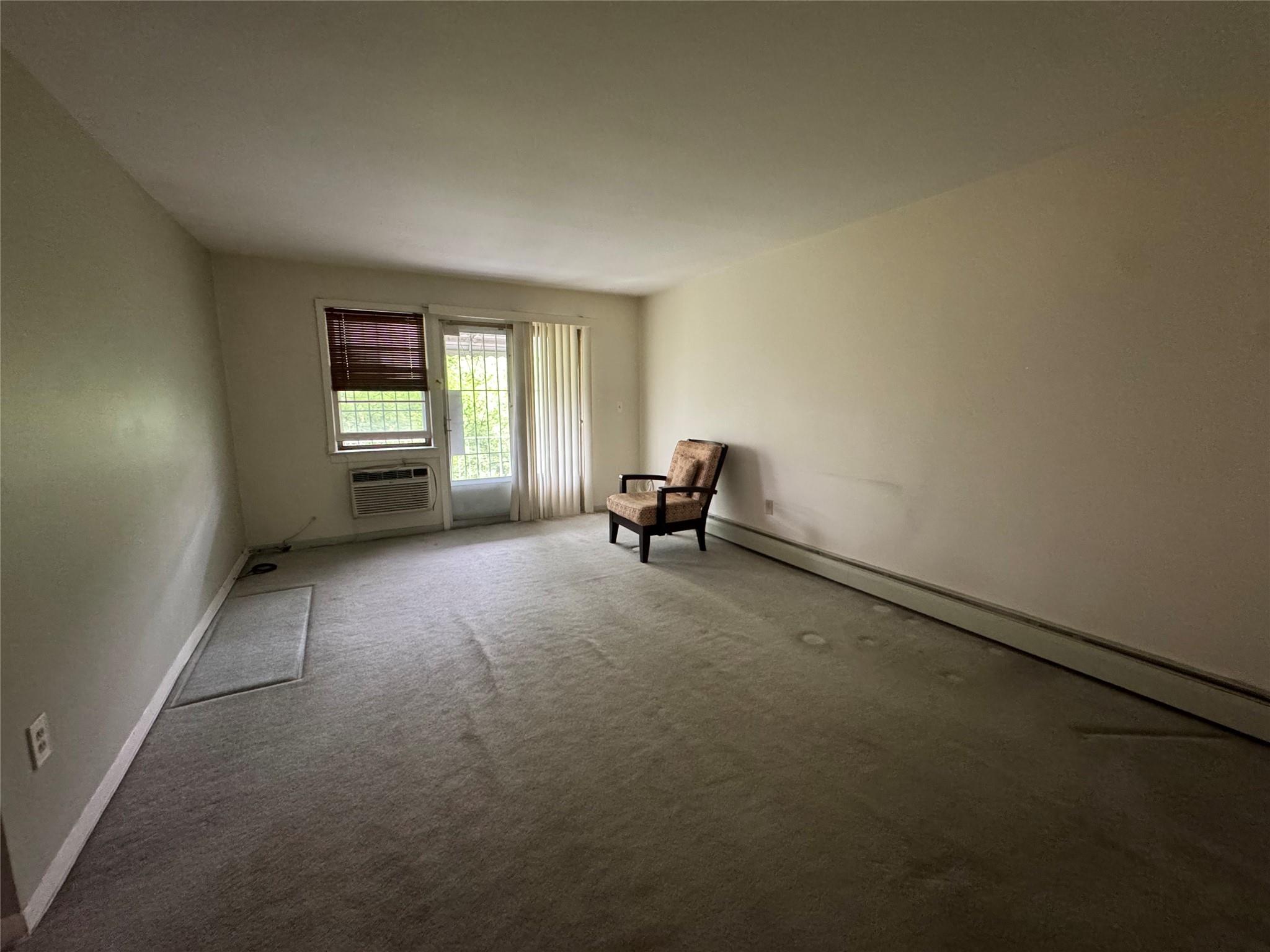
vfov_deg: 85.7
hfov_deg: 102.1
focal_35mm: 14
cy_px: 476
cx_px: 635
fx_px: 514
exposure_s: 1/60
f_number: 2.2
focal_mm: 2.22
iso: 640
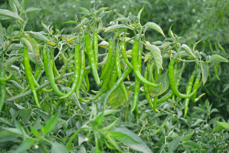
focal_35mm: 51
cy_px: 76
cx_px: 114
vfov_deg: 26.5
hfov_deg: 38.9
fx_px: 324
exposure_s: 1/60
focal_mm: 34
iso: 1800
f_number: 5
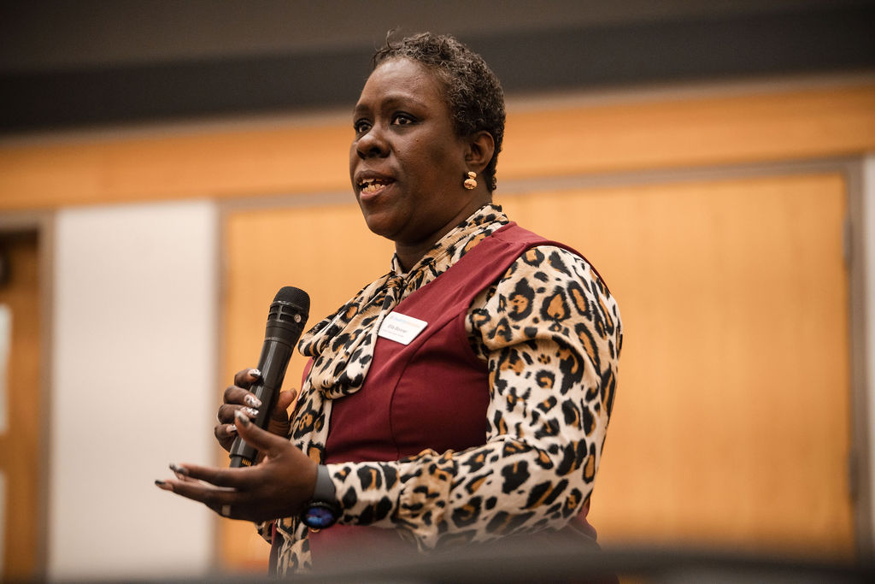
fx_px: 3063
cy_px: 292
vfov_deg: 10.9
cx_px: 438
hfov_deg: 16.3
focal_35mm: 126
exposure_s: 1/200
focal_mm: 126
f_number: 3.2
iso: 2500
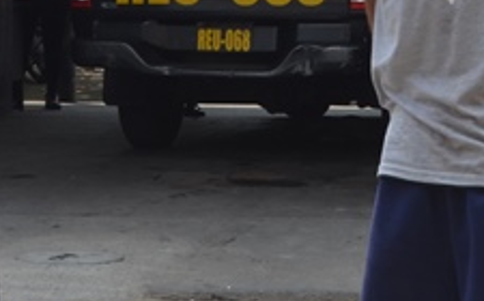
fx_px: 2200
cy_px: 92
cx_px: 478
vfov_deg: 7.8
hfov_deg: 12.4
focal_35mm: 167
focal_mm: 24
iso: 180
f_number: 8
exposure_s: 1/250
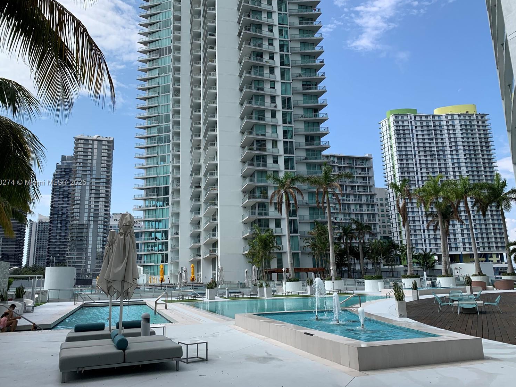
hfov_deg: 63.4
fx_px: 417
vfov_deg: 49.7
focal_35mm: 28
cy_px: 183
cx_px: 253
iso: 25
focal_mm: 4.25
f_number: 1.8
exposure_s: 1/2257
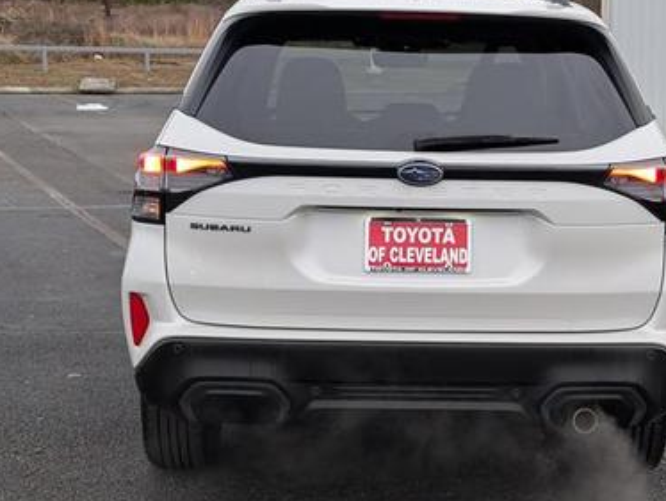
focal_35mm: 66
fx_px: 1271
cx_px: 411
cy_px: 228
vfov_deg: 22.3
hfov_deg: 29.3
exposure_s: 1/909
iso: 717
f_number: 1.68
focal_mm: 6.9
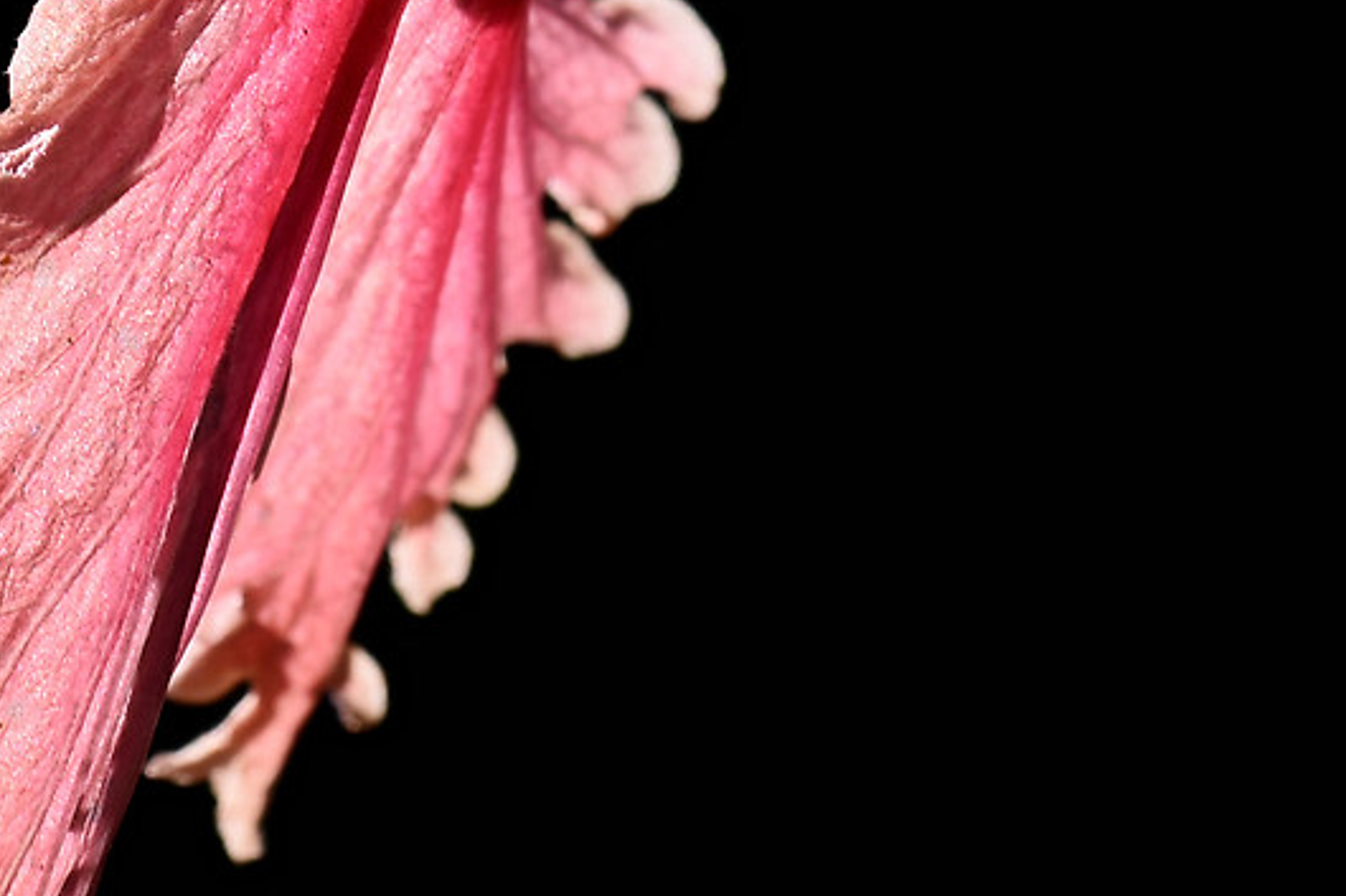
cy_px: -525
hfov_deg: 2.8
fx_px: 27919
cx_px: -211
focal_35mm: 747
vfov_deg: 1.8
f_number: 9
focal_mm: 110
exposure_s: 1/250
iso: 100
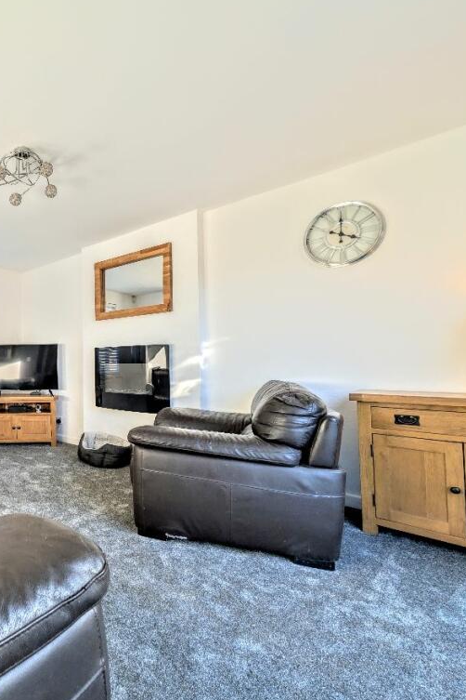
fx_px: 330
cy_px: 350
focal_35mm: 17
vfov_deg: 93.3
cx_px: 47
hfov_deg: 59.9
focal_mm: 2.02
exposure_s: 1/317
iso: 46
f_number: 1.7
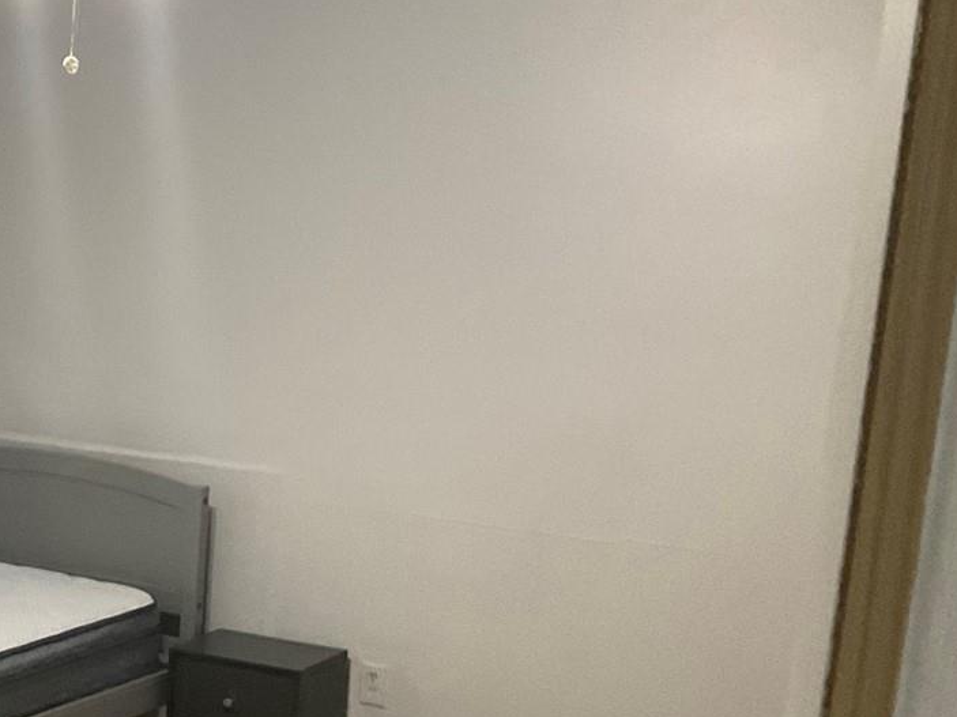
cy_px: 592
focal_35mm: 66
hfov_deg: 26.8
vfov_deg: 21.9
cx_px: -114
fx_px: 1824
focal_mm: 3
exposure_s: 1/60
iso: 250
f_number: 1.8
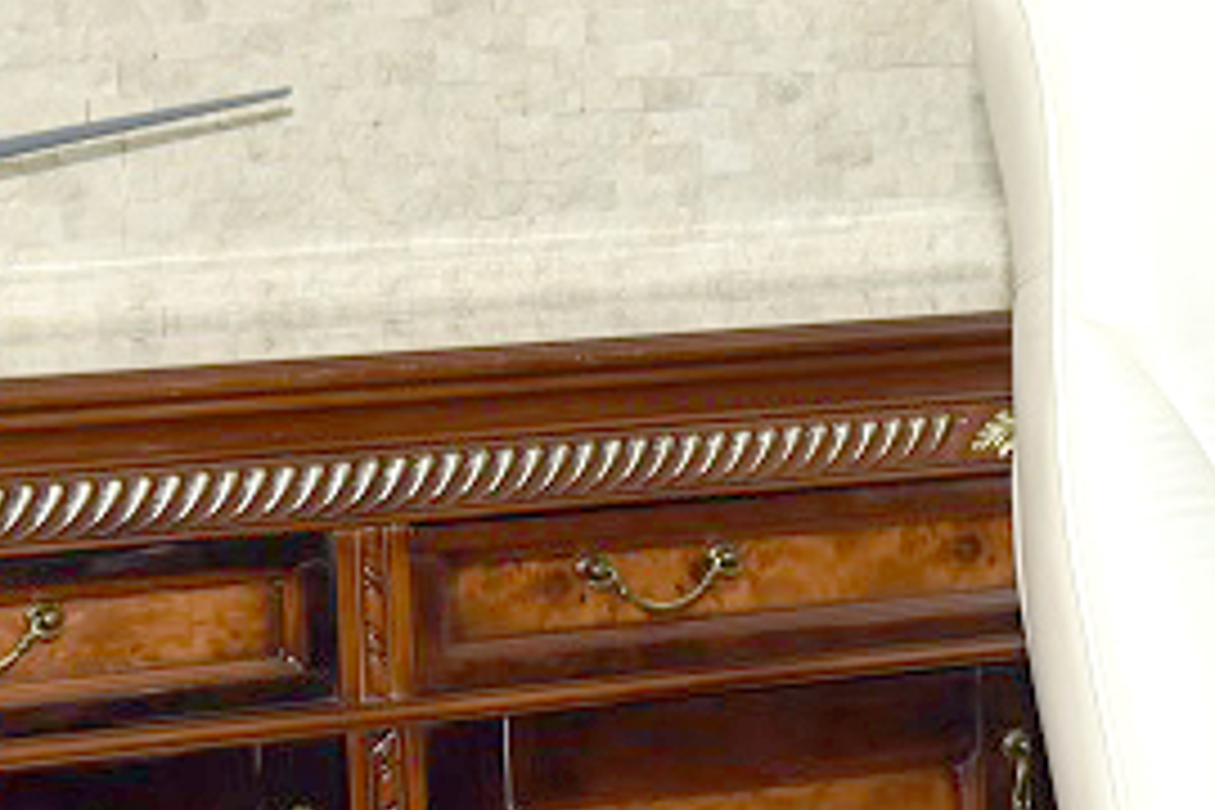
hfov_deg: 14.1
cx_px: 1570
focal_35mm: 140
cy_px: 216
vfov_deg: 9.8
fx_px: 4725
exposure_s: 1/60
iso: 1250
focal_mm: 35
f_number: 8
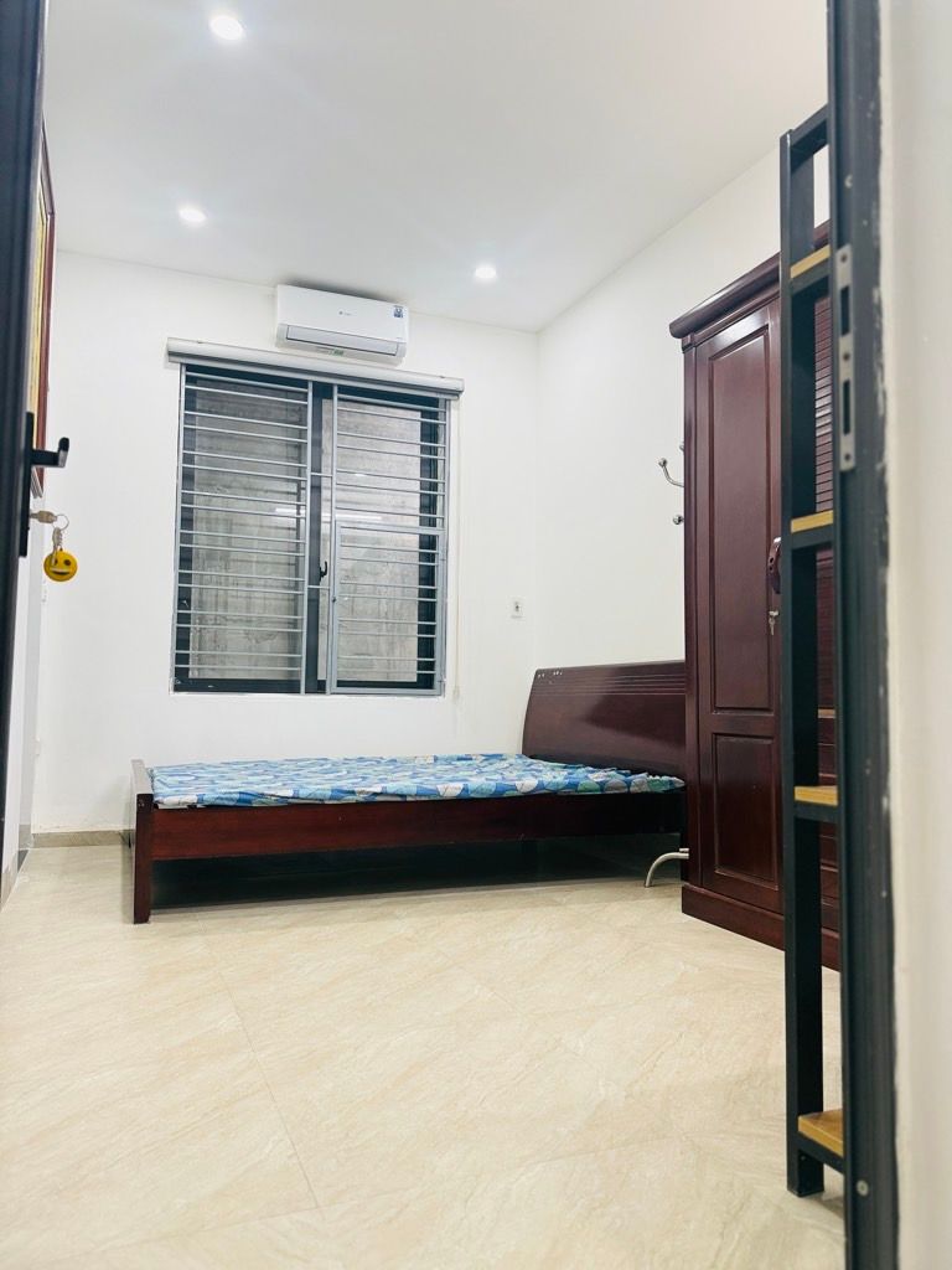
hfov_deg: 56.8
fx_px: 880
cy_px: 635
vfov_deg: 71.6
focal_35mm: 24
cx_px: 476
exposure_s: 1/100
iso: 200
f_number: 1.78
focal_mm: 6.76
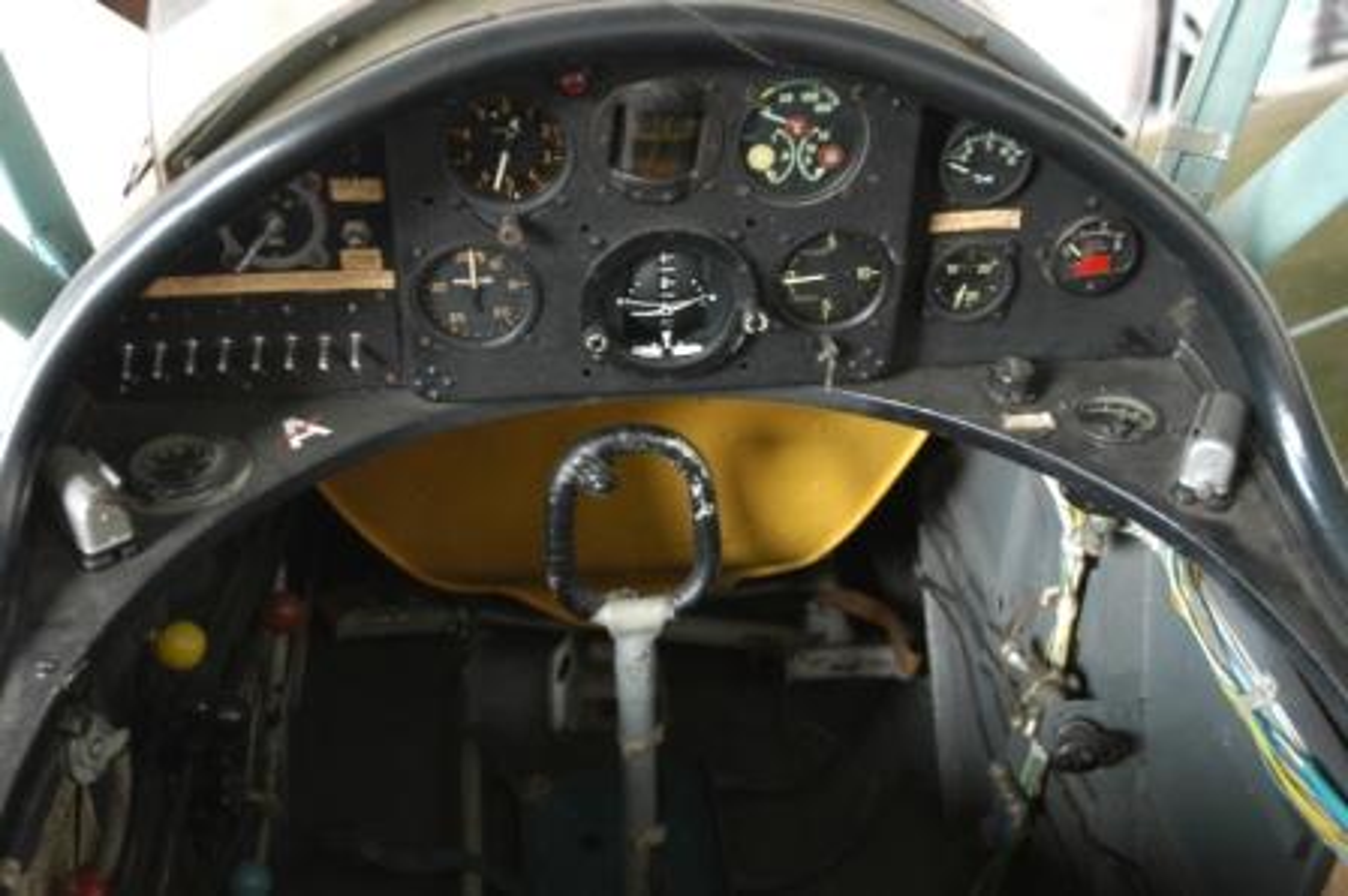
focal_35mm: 38
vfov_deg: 35.4
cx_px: 674
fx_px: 1403
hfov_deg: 51.3
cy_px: 448
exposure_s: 1/8
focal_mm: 25
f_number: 2.8
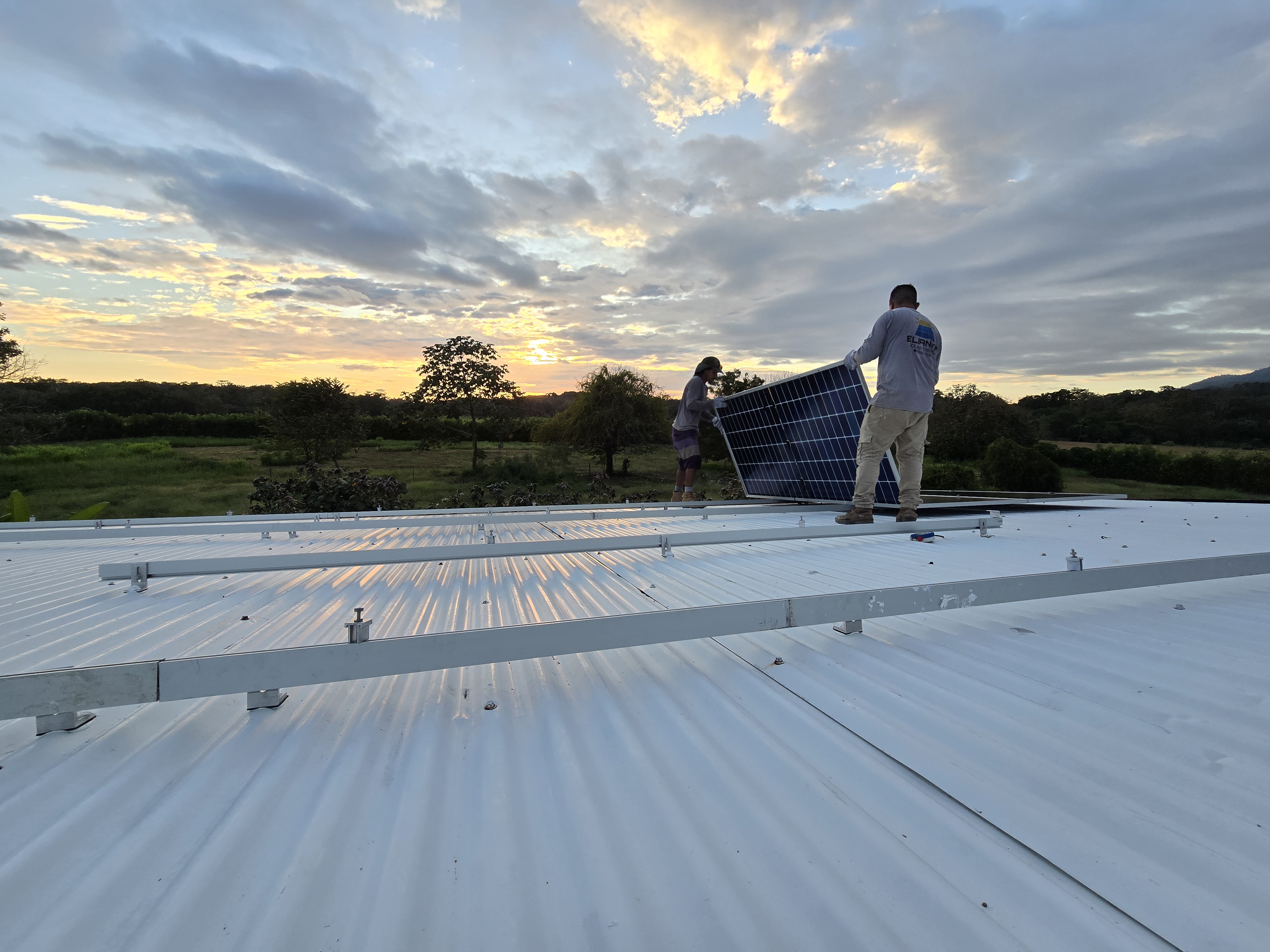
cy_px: 476
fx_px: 477
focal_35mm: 13
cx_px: 635
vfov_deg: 89.9
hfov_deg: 106.2
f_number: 2.2
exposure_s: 1/450
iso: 50
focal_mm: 2.2
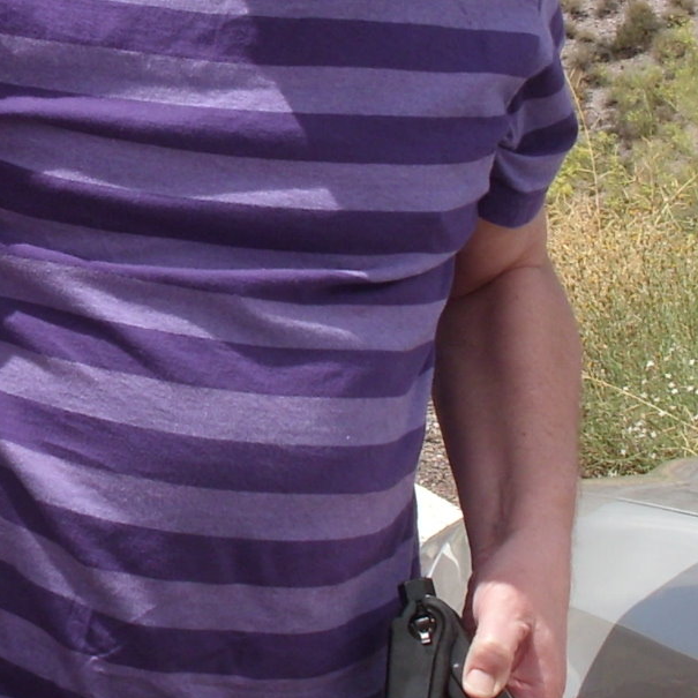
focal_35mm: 144
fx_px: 3285
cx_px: -58
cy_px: 106
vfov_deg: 12.1
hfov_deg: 11.9
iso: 50
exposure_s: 1/438
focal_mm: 6.3
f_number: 4.9
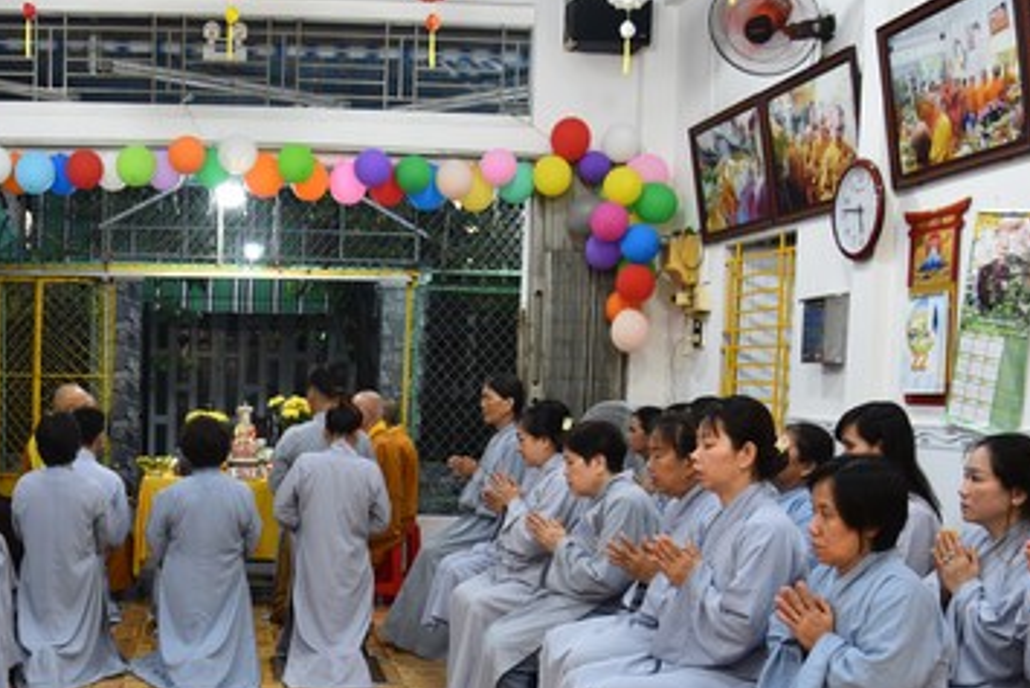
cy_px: 499
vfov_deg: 30.1
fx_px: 1259
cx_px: 252
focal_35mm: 44
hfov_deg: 43.0
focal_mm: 24
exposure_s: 1/60
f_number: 4
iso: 500
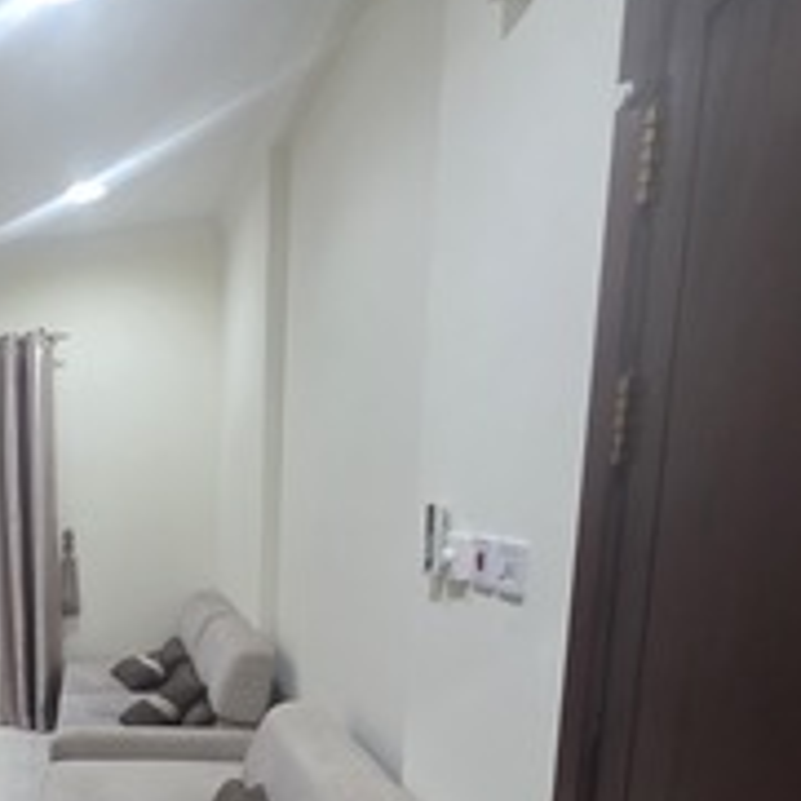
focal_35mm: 29
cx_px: -60
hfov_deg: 44.1
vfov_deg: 52.6
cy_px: 622
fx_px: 759
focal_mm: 2.2
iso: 250
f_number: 1.9
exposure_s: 1/50
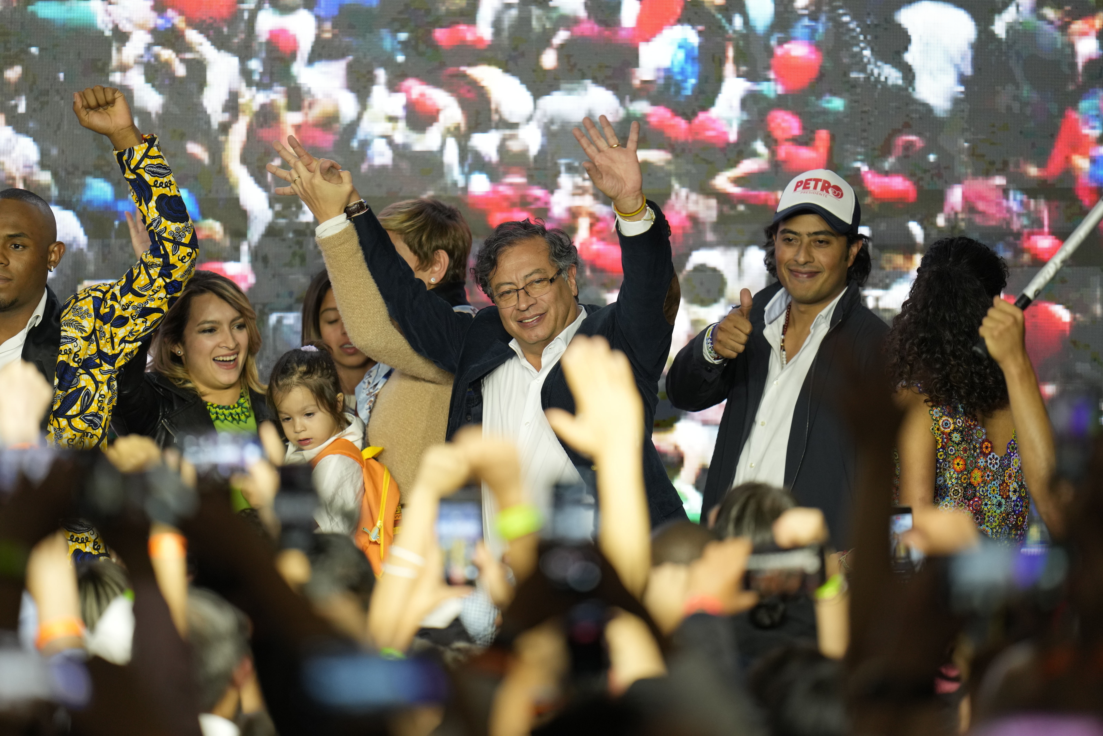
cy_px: 368
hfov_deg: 5.2
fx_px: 12255
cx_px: 552
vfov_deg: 3.4
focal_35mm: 400
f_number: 2.8
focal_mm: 400
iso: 1250
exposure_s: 1/250
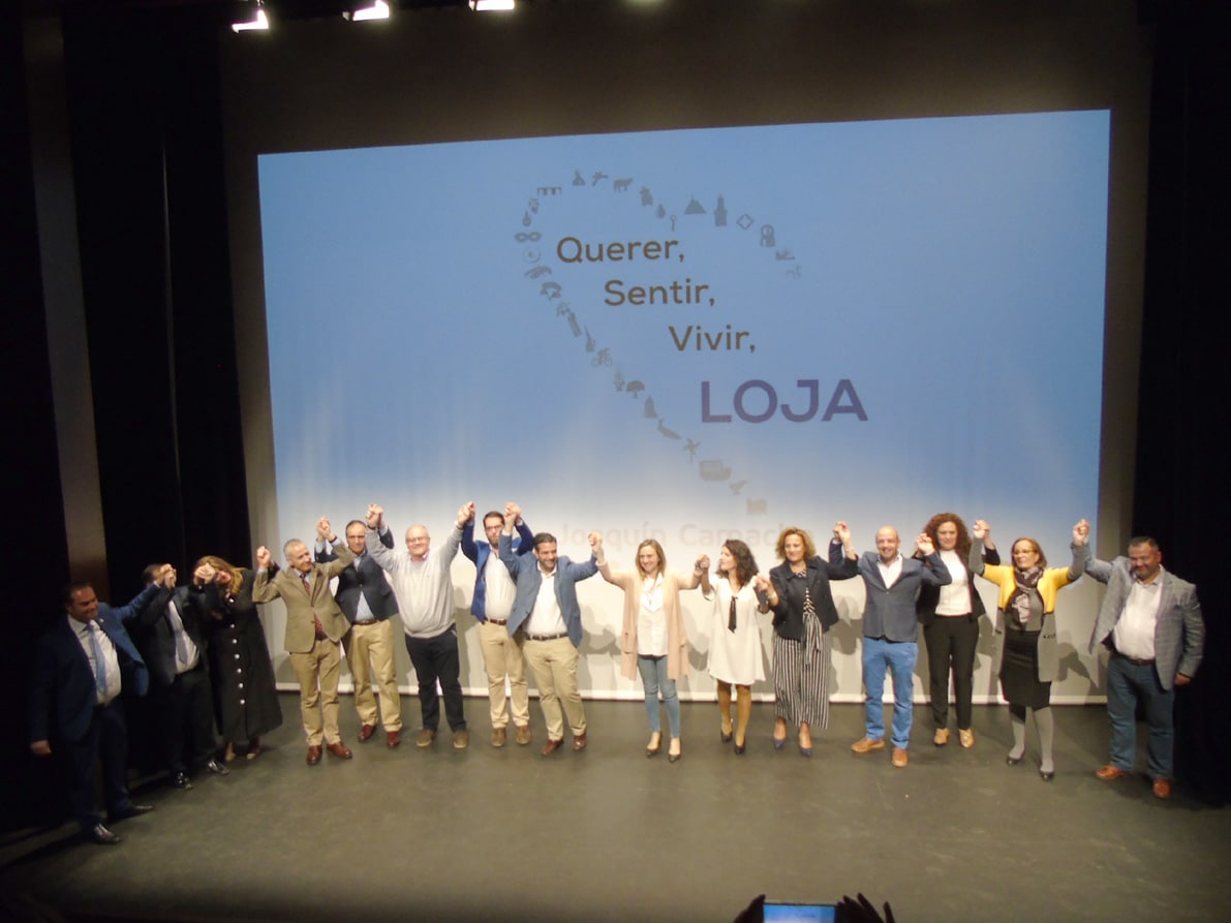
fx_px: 889
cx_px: 616
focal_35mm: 25
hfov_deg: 69.4
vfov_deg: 54.9
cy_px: 462
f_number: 3.4
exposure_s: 1/30
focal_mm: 4.4
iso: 250
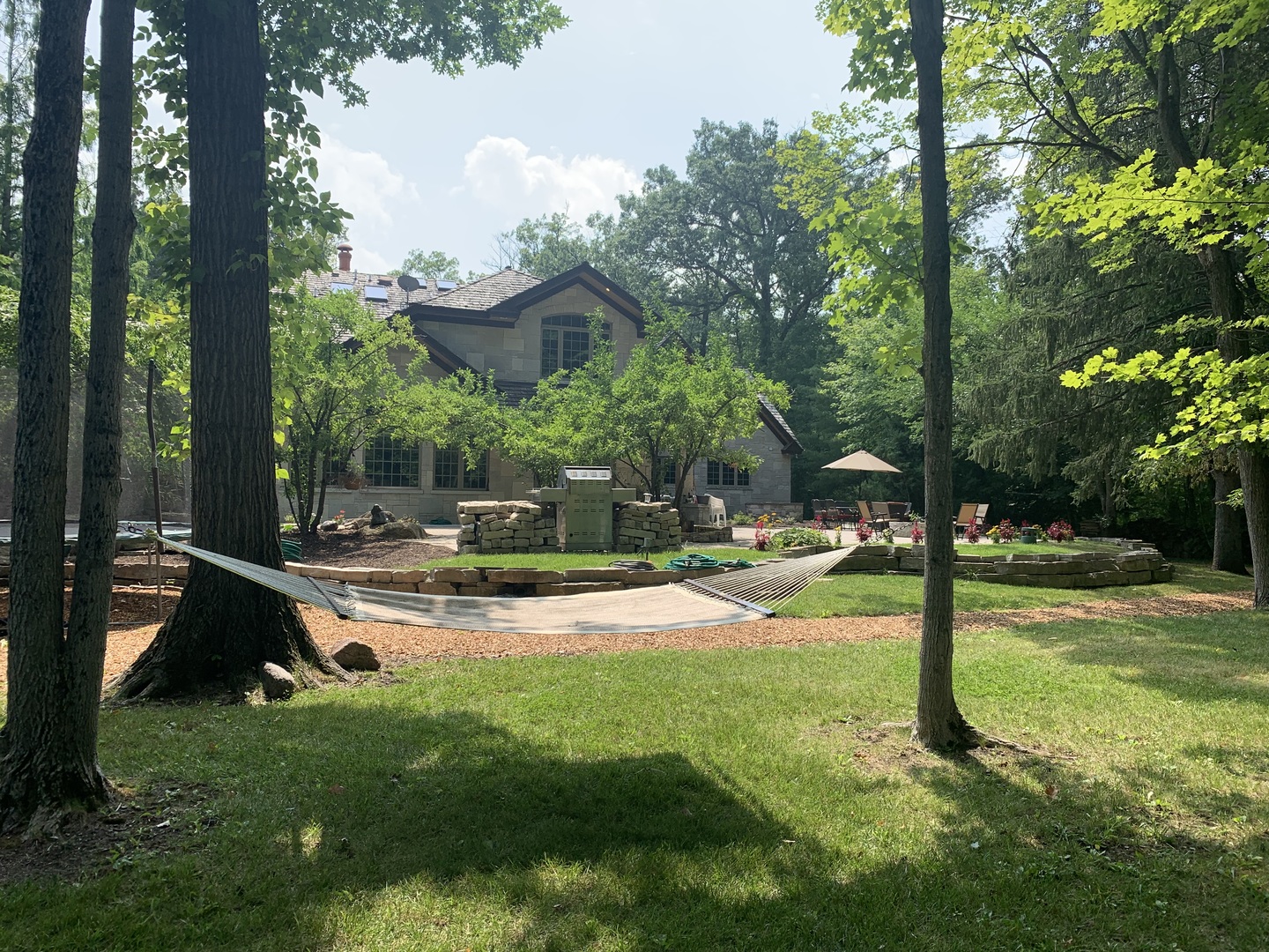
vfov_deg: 53.1
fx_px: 953
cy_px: 476
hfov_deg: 67.3
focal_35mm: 26
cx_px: 634
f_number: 1.8
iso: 25
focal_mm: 4.25
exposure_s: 1/1054
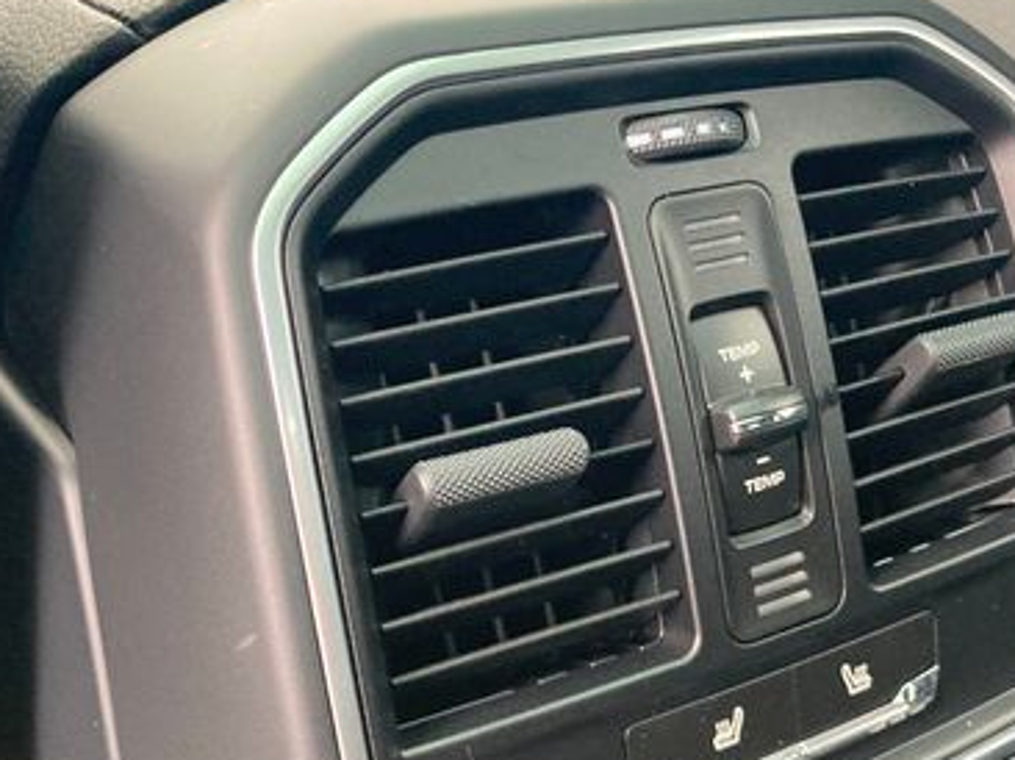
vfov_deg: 29.5
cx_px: 607
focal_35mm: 49
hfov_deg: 38.8
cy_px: 491
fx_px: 1436
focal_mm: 3.99
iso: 320
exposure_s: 1/55
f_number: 1.8
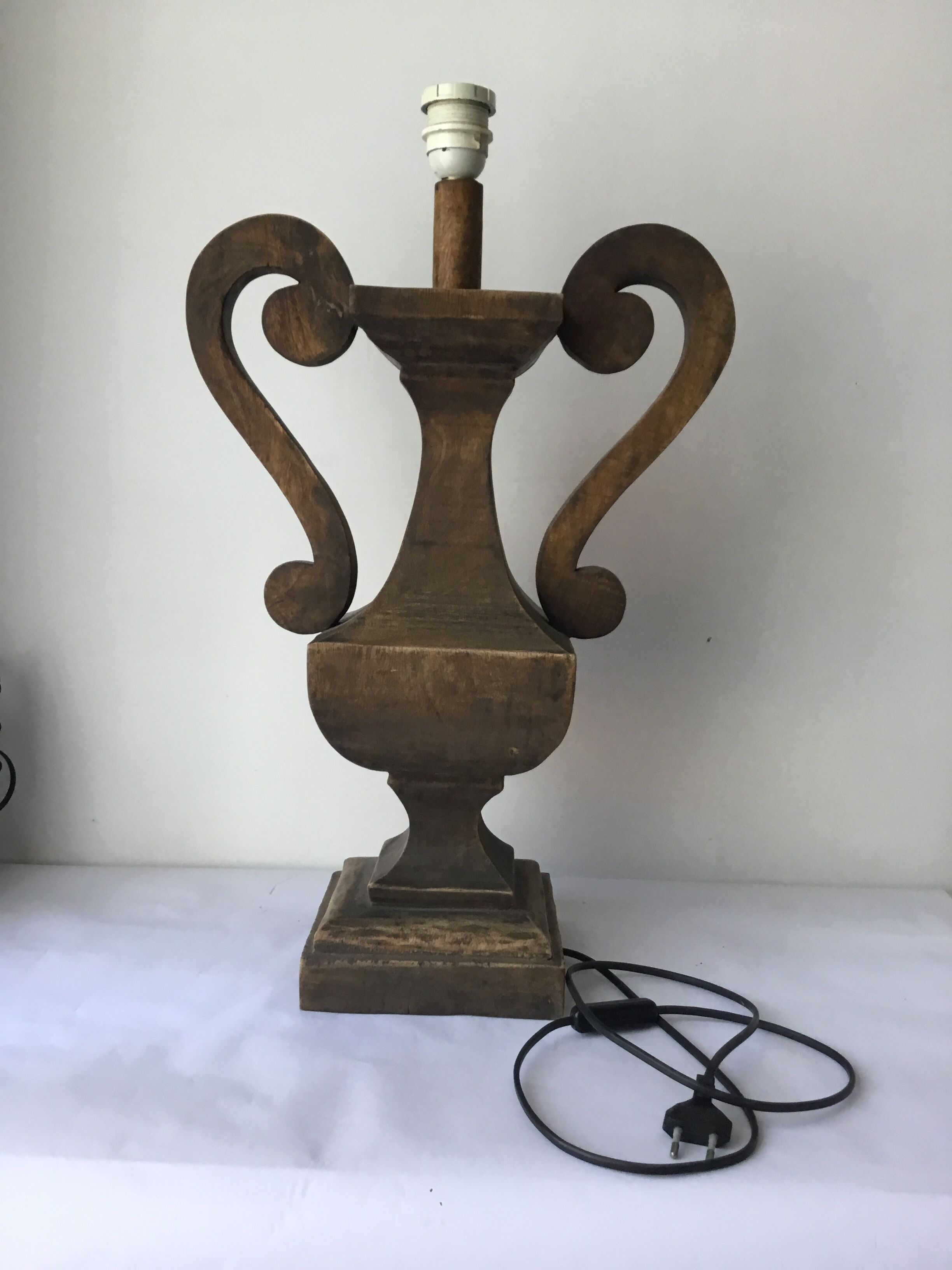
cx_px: 476
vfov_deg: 58.4
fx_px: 1137
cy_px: 635
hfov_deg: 45.4
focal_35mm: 31
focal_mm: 3.3
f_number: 2.4
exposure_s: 1/33
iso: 80
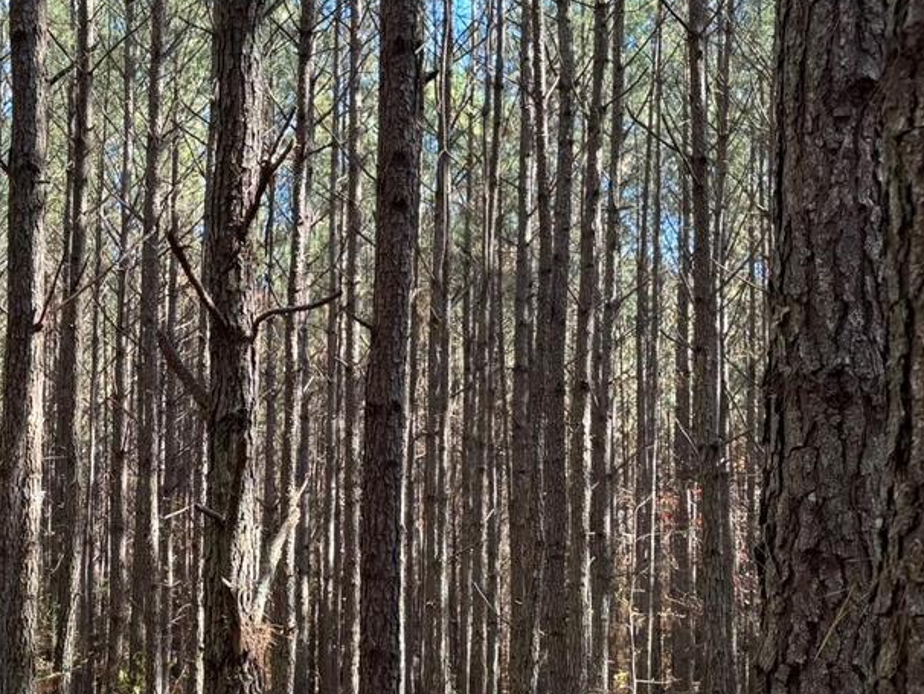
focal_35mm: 57
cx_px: 142
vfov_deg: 25.5
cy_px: 488
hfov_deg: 32.5
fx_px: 1522
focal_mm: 6.76
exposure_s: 1/121
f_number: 1.78
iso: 80
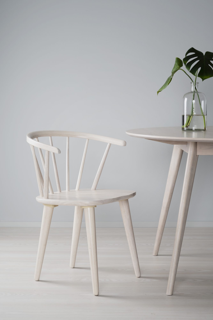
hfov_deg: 19.5
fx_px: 621
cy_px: 160
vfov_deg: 28.8
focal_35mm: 70
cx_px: 106
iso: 100
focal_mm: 70
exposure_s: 1/100
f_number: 10
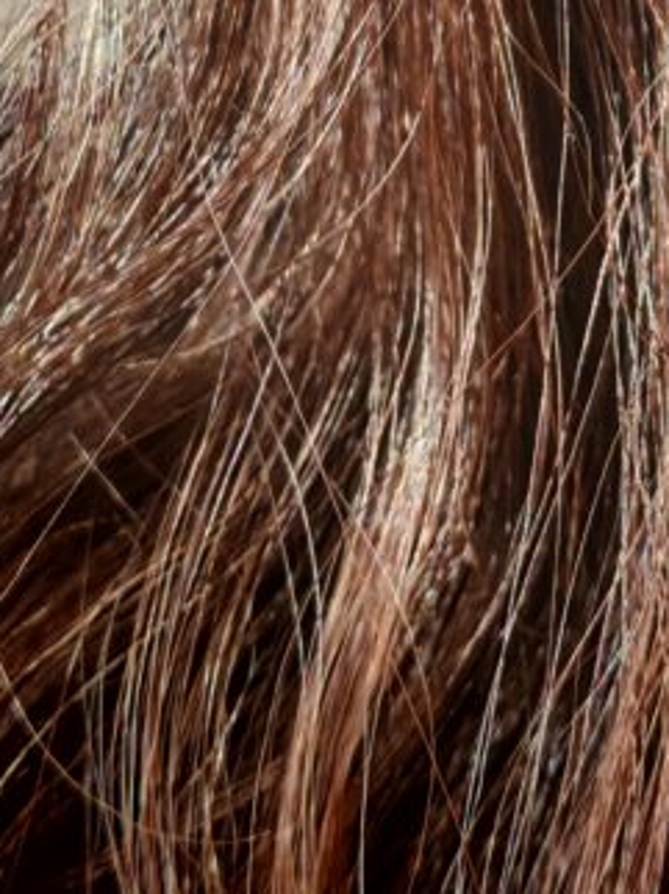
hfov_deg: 8.7
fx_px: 4361
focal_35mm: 169
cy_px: -200
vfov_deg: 11.5
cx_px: 772
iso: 50
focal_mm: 5.52
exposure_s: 1/640
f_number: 1.95
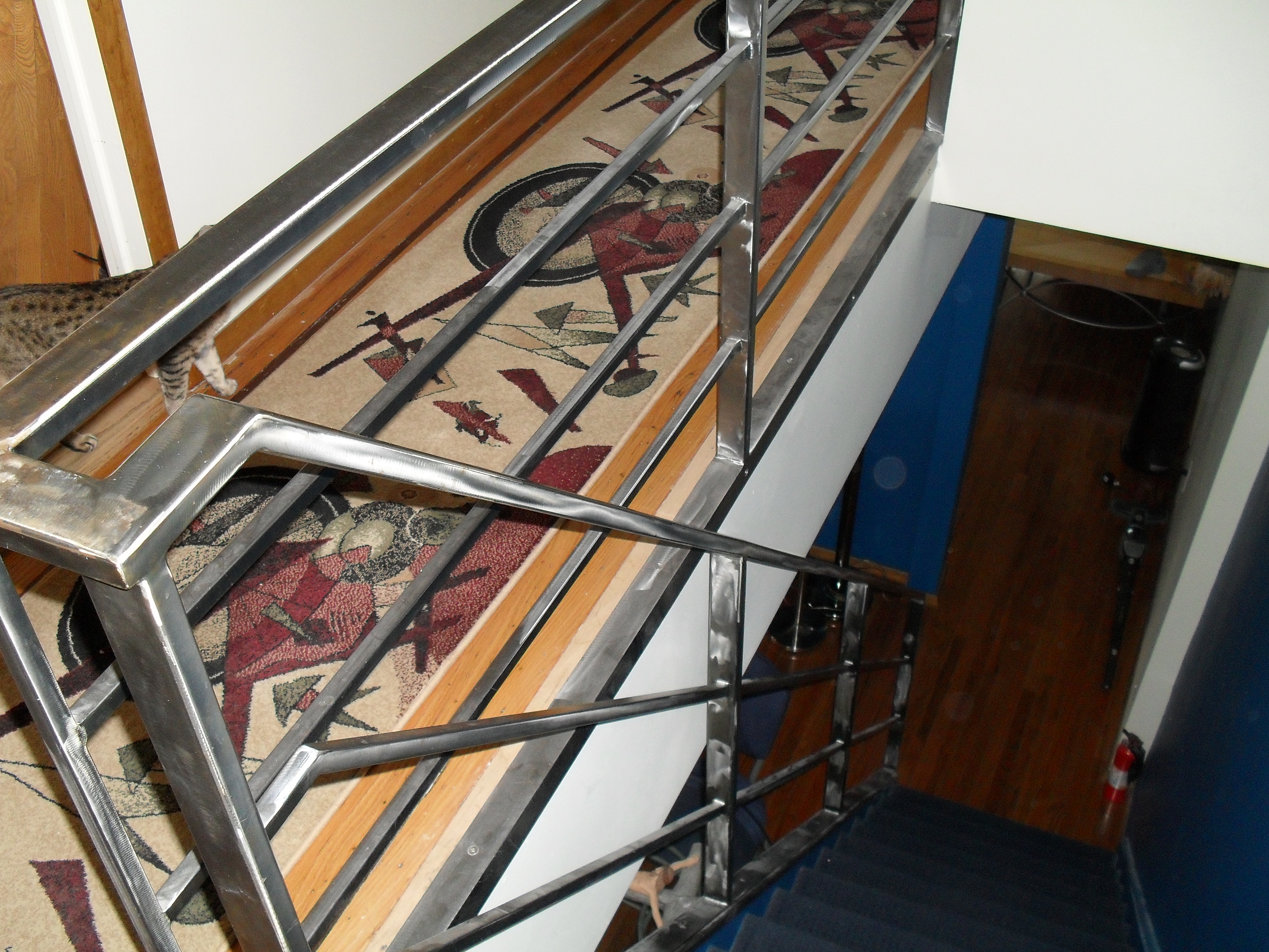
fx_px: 1320
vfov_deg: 39.7
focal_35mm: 36
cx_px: 624
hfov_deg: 51.4
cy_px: 470
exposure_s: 1/45
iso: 200
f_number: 3.2
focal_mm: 6.3
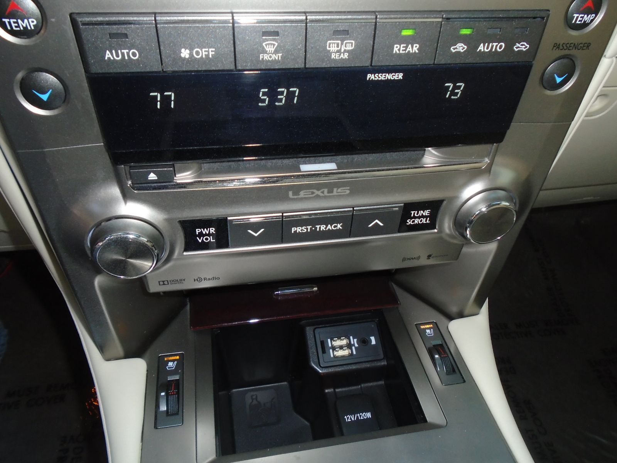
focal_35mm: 26
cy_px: 232
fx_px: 463
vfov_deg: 53.1
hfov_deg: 67.3
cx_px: 308
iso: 200
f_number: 3.2
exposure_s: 1/30
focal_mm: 4.6
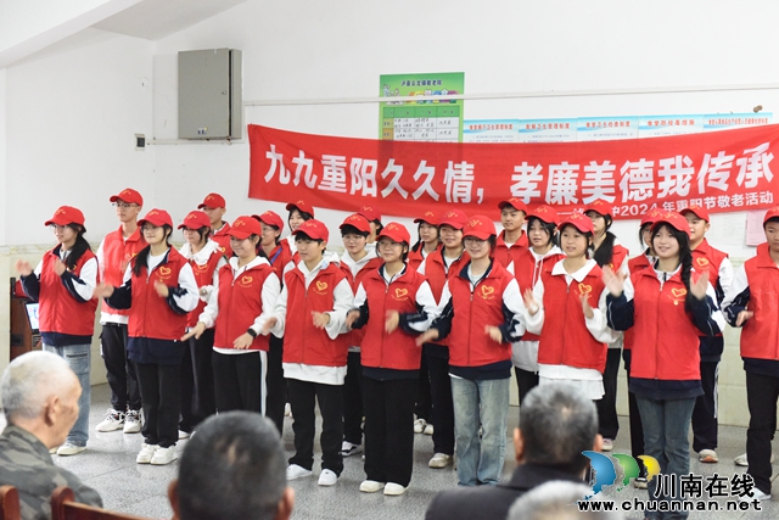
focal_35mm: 56
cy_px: 260
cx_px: 390
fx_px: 1212
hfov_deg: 35.6
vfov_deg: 24.2
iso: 10000
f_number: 4.5
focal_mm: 56
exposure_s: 1/60
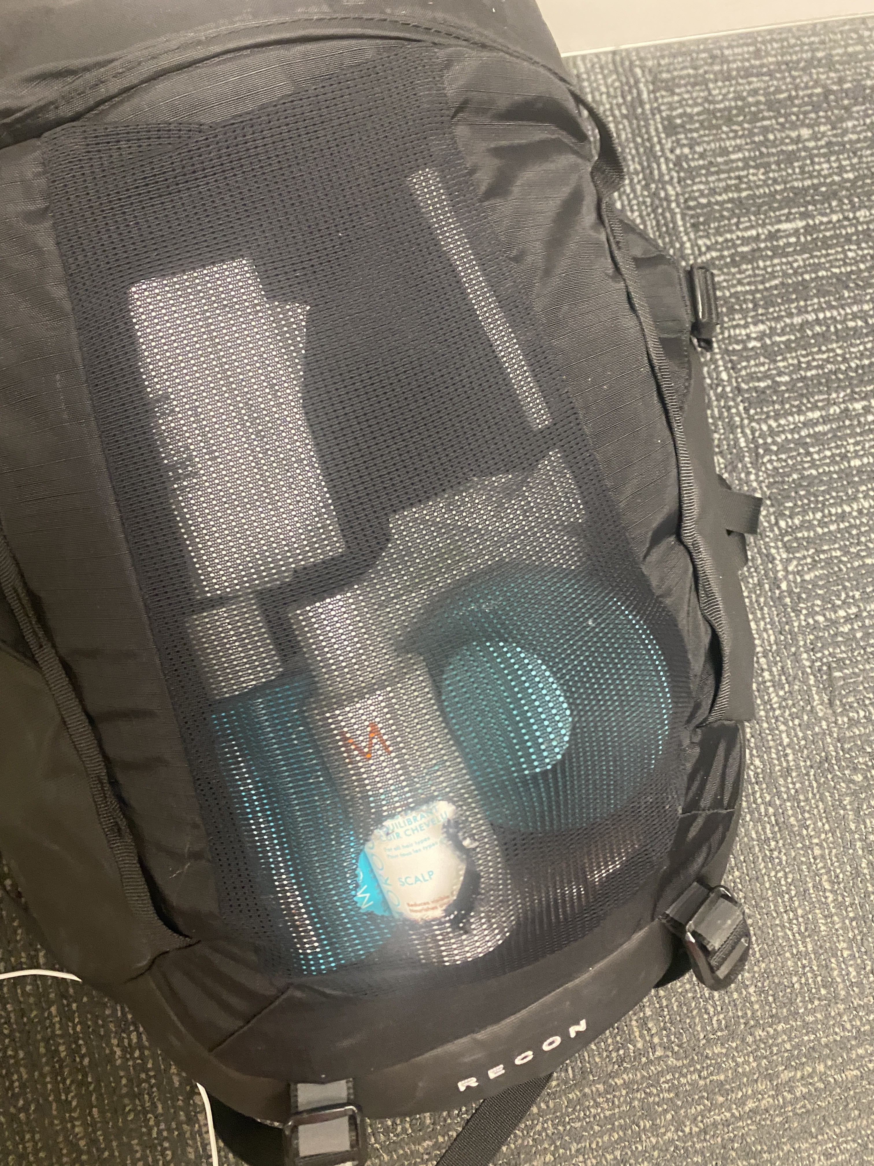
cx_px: 437
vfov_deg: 67.3
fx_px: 875
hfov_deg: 53.1
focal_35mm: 26
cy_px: 583
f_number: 1.8
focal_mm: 4.25
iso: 500
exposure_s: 1/30
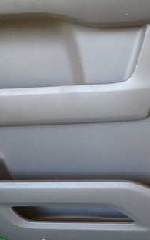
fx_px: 334
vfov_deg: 39.5
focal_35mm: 51
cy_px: 138
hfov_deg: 24.3
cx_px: 148
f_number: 2
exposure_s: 1/40
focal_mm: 4.5
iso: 200
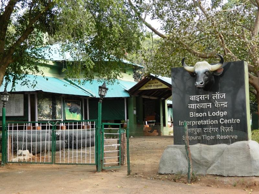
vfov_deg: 25.7
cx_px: 130
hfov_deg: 33.8
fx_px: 426
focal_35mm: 57
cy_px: 97
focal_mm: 10.2
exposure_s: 1/100
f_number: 3.8
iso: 80
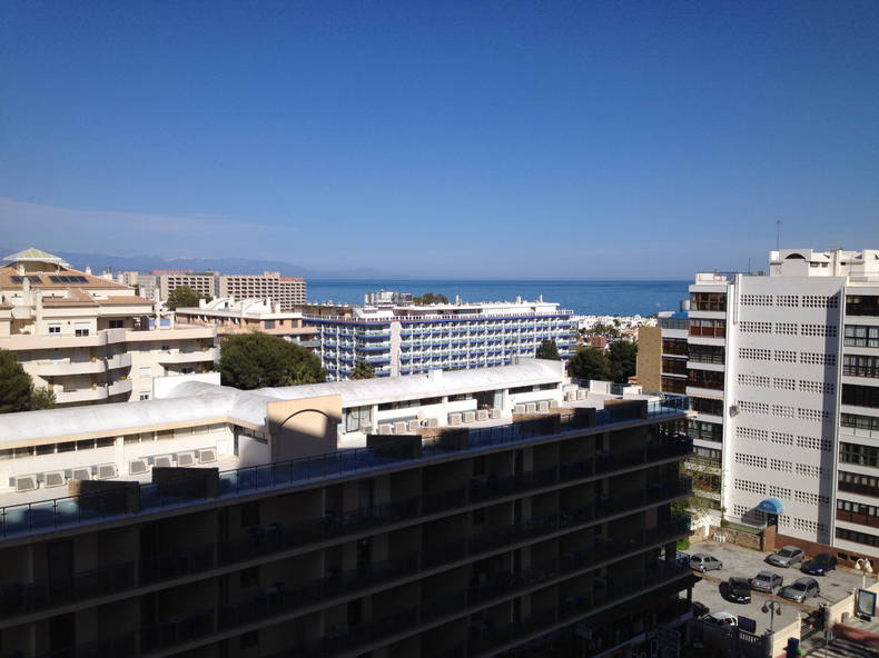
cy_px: 329
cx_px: 440
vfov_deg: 40.7
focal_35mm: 35
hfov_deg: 52.6
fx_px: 888
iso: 50
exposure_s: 1/3690
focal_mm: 4.28
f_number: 2.4
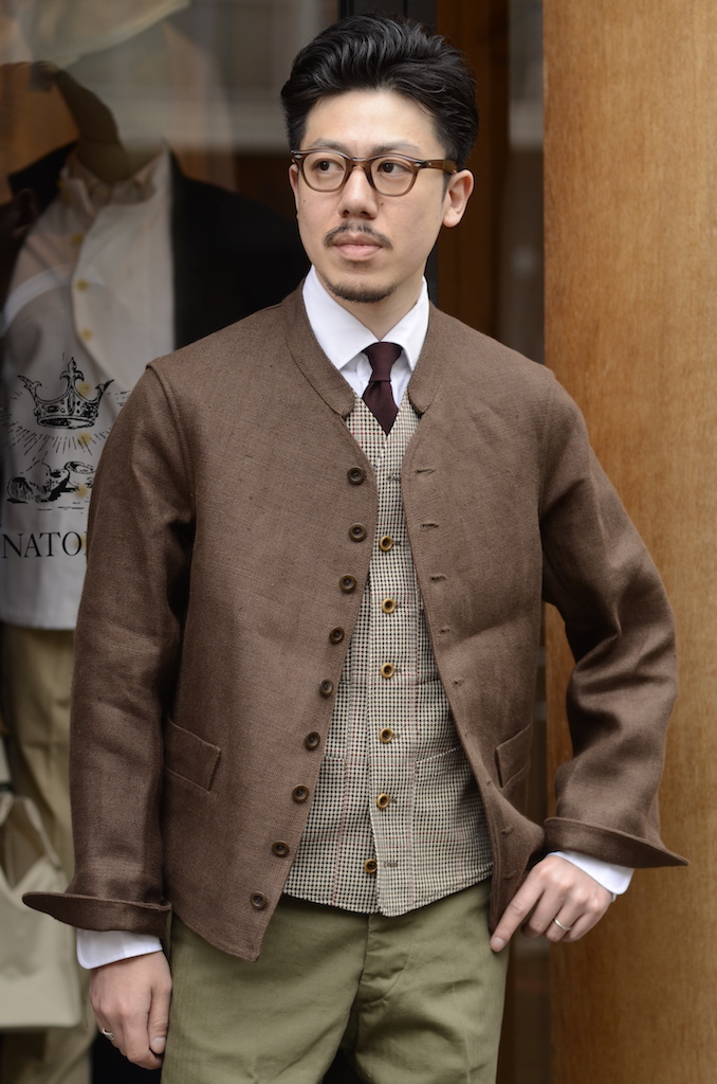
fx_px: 3827
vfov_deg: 16.1
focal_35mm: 128
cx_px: 358
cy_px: 542
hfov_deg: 10.7
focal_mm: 85
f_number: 1.8
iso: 320
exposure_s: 1/320
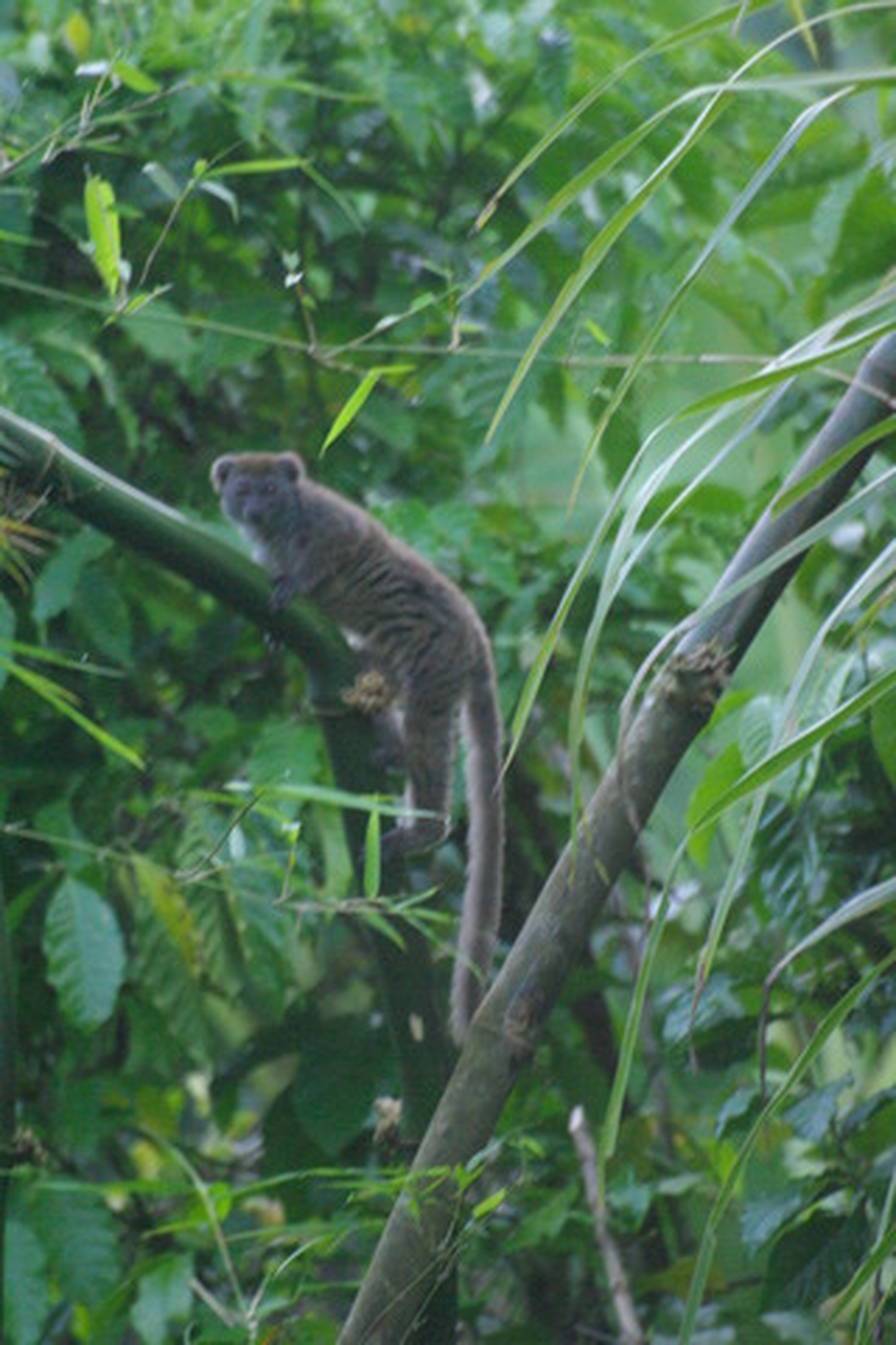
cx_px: 448
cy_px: 672
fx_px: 16799
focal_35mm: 450
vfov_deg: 4.6
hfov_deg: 3.1
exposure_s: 1/90
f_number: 5.6
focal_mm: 300
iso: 1600
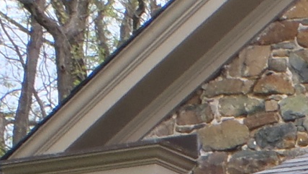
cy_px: 503
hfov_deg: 12.4
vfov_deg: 7.4
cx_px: 680
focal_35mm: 146
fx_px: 1193
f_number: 3.5
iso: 80
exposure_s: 1/80
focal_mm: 5
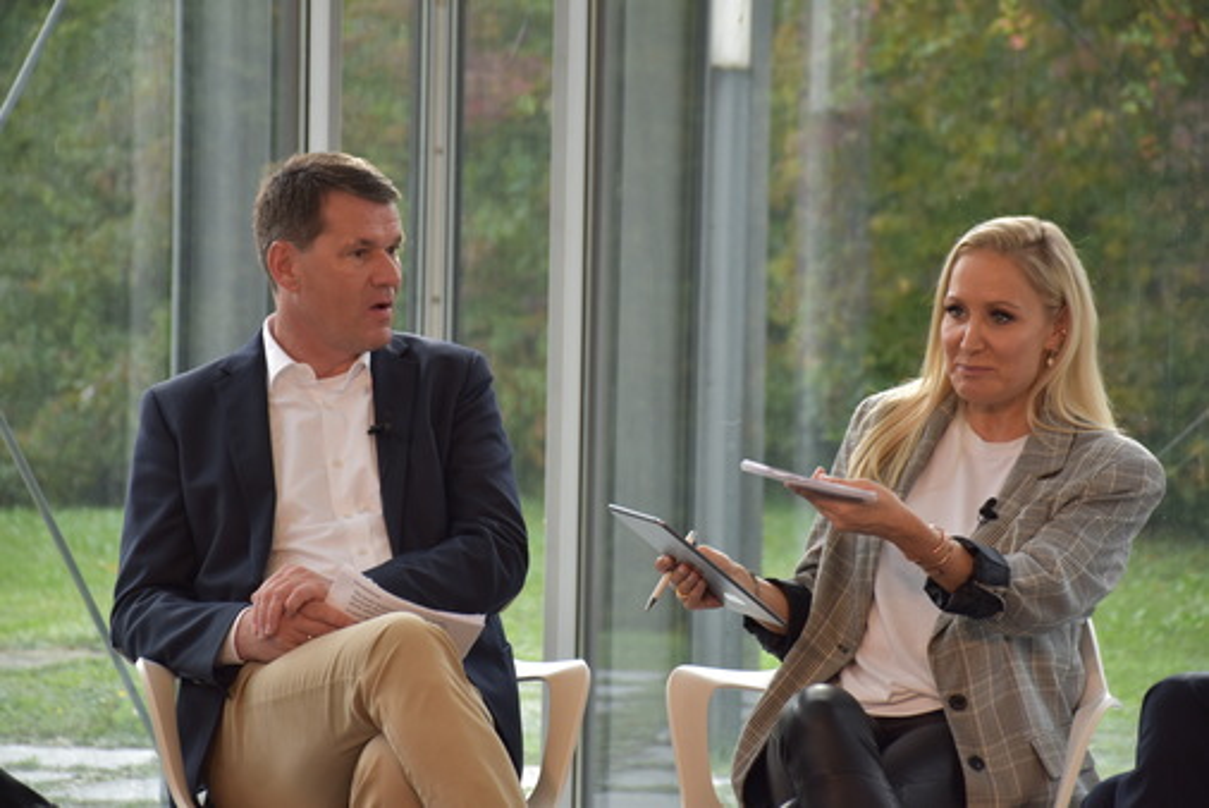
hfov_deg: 11.8
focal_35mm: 174
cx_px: 604
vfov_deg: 7.9
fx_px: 5847
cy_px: 404
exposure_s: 1/125
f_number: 5.6
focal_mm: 116
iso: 200
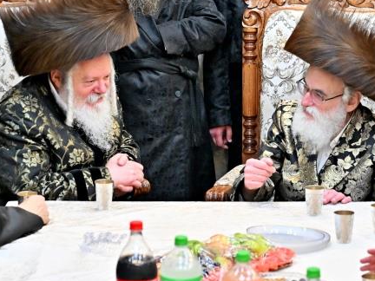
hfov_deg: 13.3
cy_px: 39
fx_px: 1603
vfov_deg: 10.0
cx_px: 203
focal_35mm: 148
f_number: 4
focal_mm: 65
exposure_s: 1/500
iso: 2000
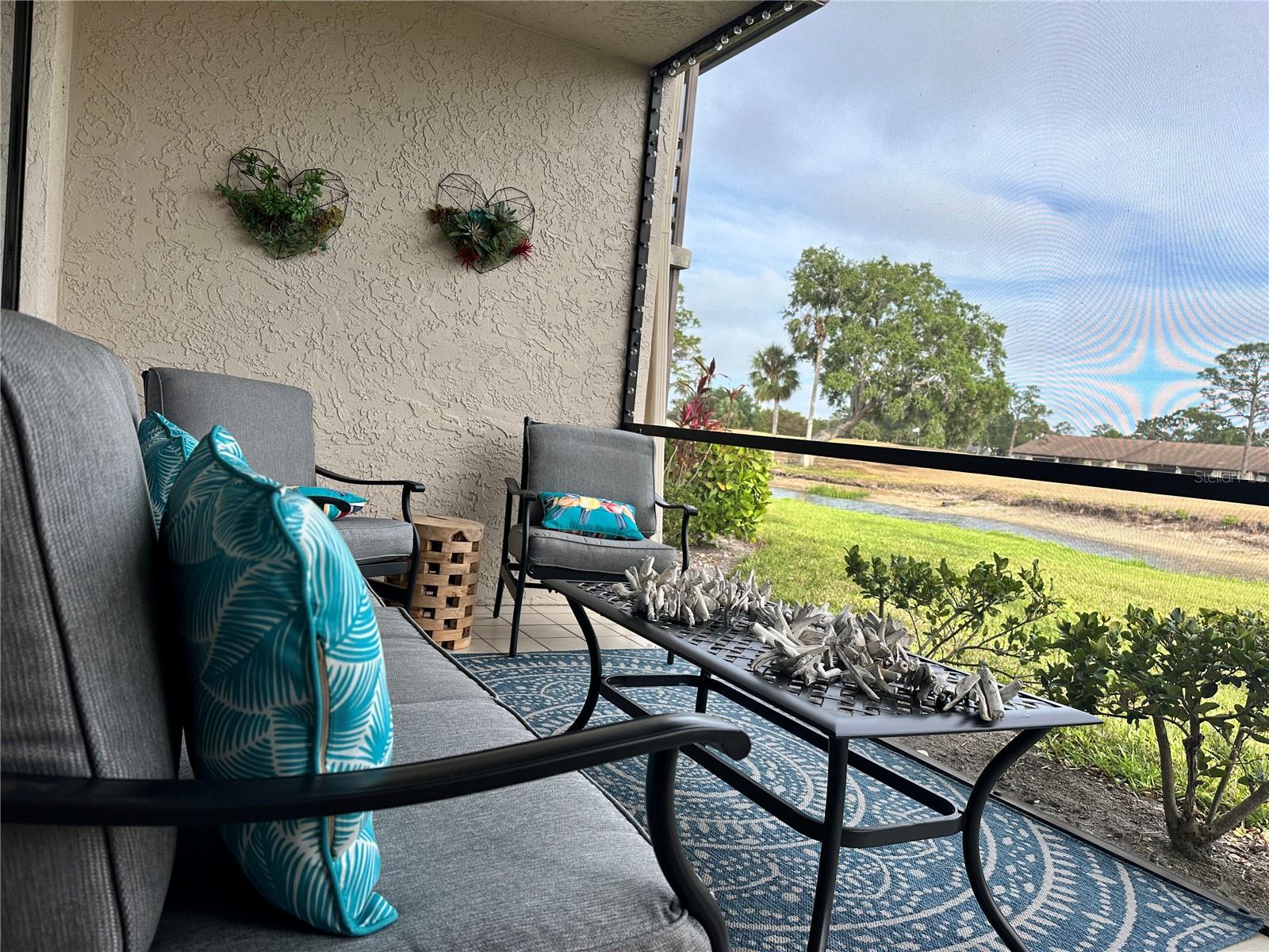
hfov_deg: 71.6
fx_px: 880
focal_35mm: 24
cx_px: 634
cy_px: 476
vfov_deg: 56.8
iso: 80
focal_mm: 6.86
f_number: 1.78
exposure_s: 1/894
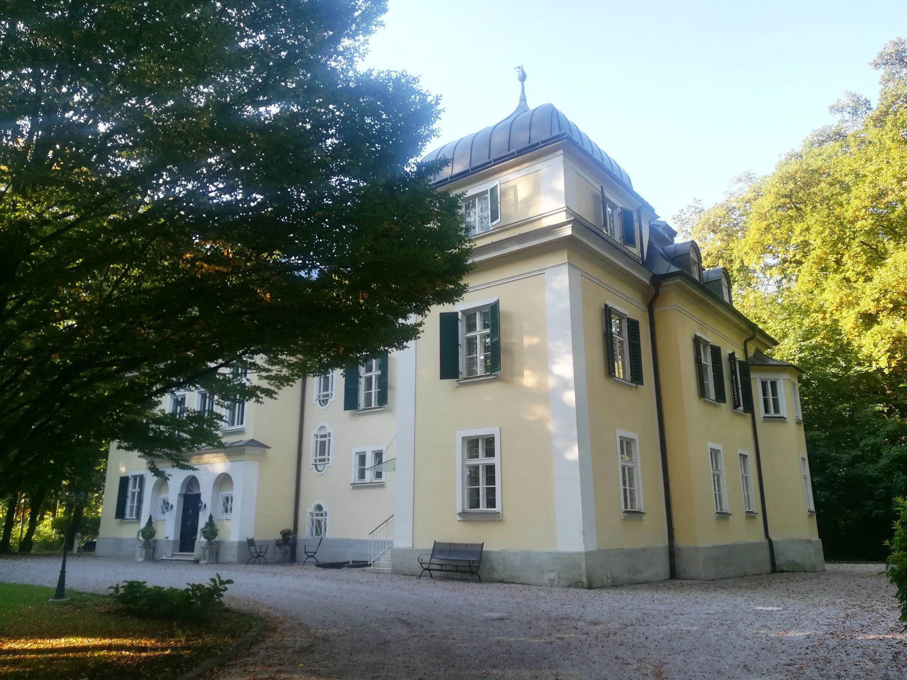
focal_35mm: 26
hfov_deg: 67.3
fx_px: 681
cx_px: 454
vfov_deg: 53.1
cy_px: 340
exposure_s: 1/60
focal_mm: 3.83
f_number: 2.2
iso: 50
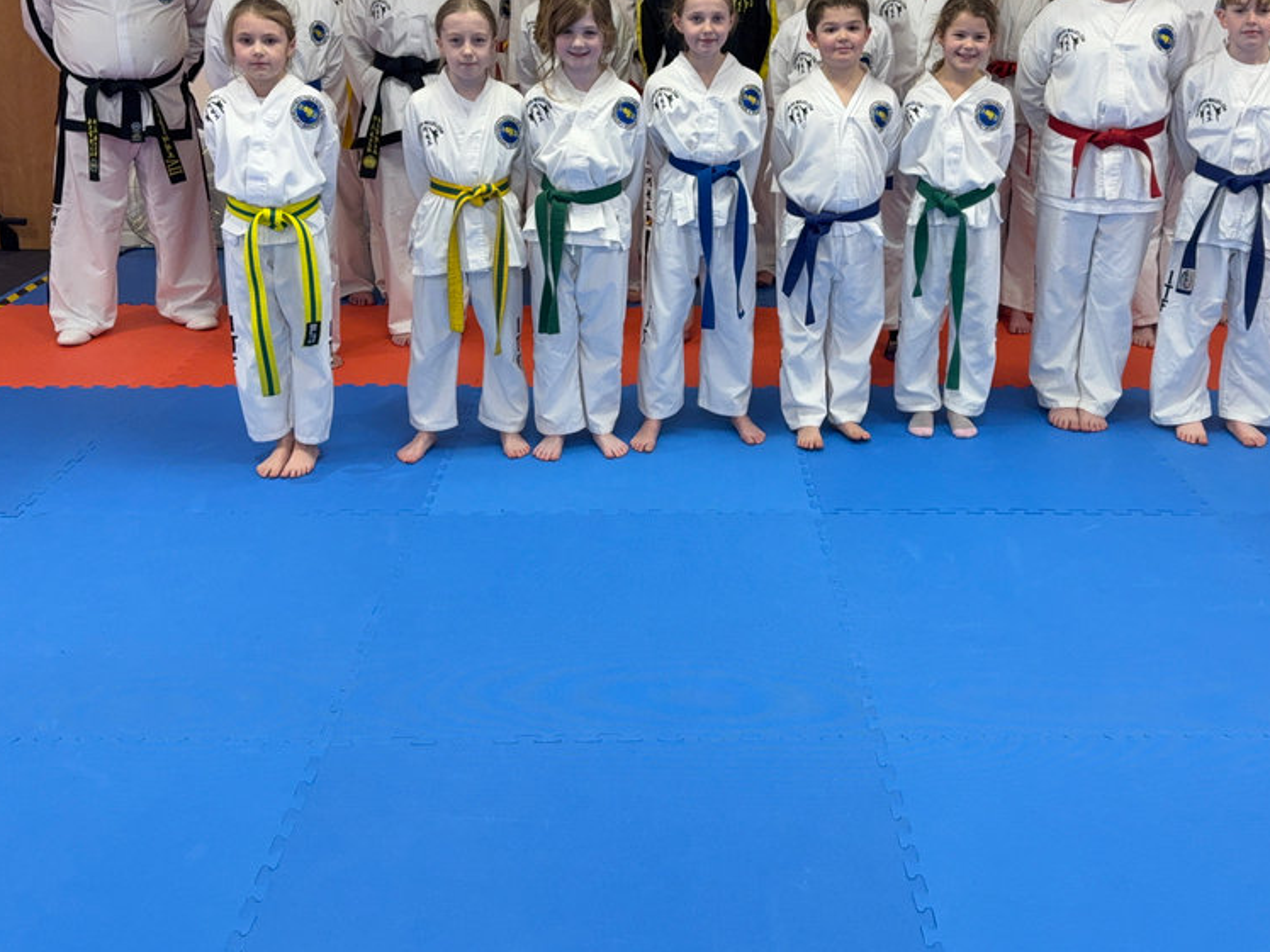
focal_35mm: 37
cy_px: 266
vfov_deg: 37.9
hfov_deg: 50.1
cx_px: 699
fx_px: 1357
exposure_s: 1/100
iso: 200
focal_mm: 6.76
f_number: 1.78
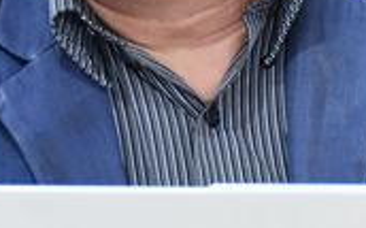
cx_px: 240
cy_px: 14
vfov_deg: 1.2
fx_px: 11077
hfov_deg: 1.9
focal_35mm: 1112
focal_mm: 122
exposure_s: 1/40
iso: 2500
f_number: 5.6
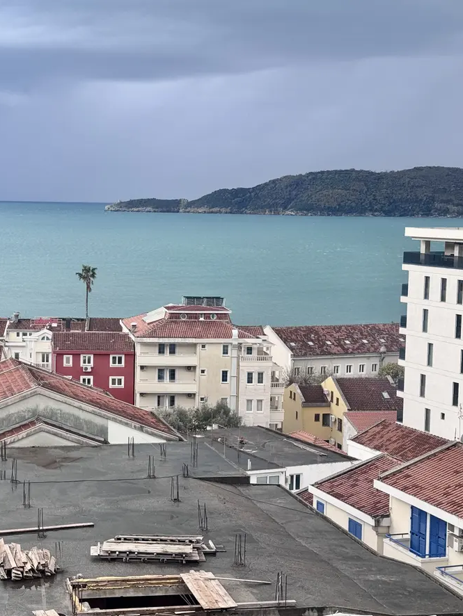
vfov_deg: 29.8
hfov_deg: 22.3
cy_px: 312
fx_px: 1159
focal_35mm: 65
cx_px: 102
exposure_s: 1/1076
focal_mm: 6.76
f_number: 1.78
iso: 64
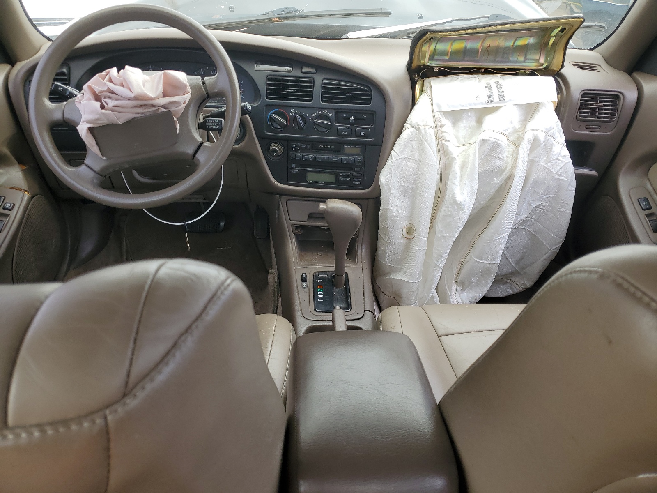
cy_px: 246
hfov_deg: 67.3
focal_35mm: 26
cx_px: 328
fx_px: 493
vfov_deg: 53.1
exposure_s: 1/400
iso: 50
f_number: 1.5
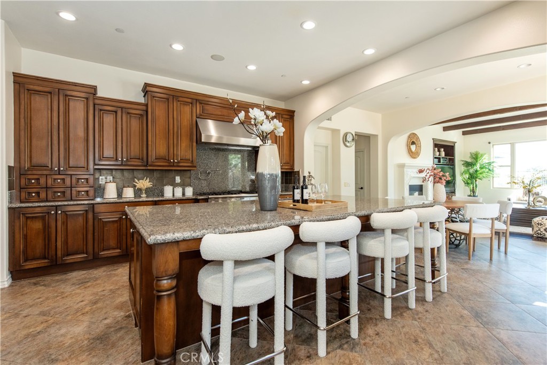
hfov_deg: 93.3
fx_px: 258
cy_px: 182
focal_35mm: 17
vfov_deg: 70.5
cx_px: 274
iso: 800
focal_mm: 17
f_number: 5.6
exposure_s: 1/125
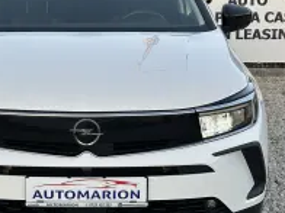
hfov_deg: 22.1
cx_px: 90
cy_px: 99
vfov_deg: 16.8
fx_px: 725
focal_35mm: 88
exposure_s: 1/426
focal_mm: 6.86
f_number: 1.78
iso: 64
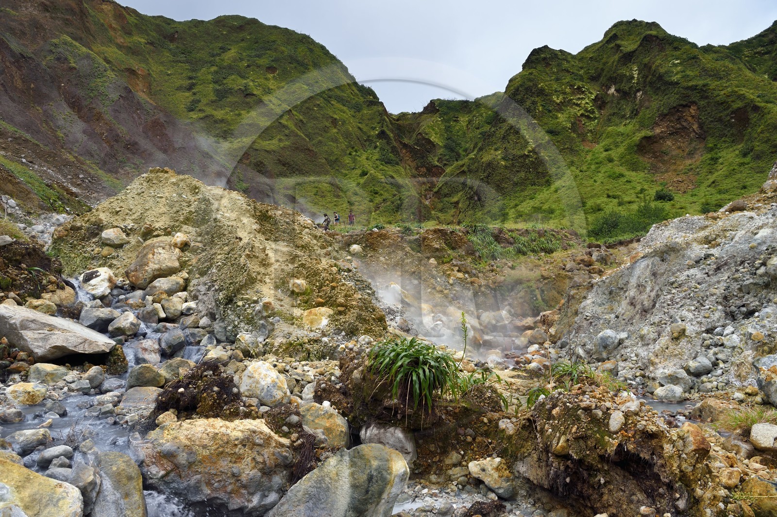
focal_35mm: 24
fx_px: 518
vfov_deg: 53.1
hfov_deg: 73.8
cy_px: 258
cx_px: 388
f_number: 11
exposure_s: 1/125
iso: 200
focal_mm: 24
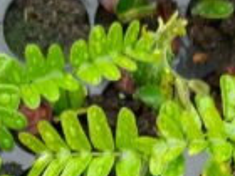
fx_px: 944
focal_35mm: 139
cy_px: 416
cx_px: 175
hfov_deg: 14.1
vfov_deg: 9.5
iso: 80
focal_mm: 5.23
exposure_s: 1/60
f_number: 1.8
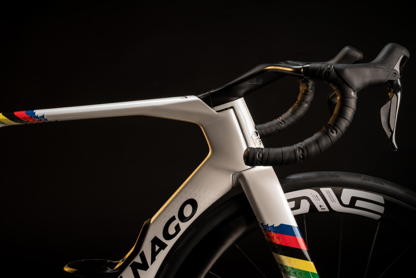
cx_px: 208
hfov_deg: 28.8
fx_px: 809
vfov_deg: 19.5
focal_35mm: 70
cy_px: 139
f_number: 18
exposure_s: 1/160
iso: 100
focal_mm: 70
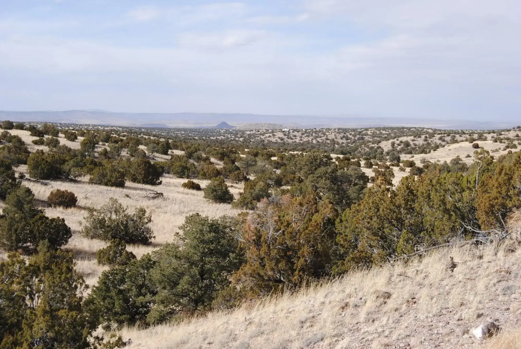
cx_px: 260
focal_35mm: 60
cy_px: 174
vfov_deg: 22.7
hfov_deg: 33.4
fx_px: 869
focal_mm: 40
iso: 100
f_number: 8
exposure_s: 1/250
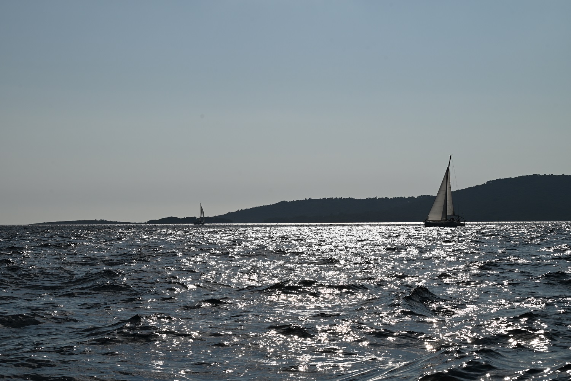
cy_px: 190
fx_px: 1111
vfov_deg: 19.5
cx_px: 286
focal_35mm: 70
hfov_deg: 28.8
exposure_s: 1/1600
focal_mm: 70
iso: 100
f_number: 10
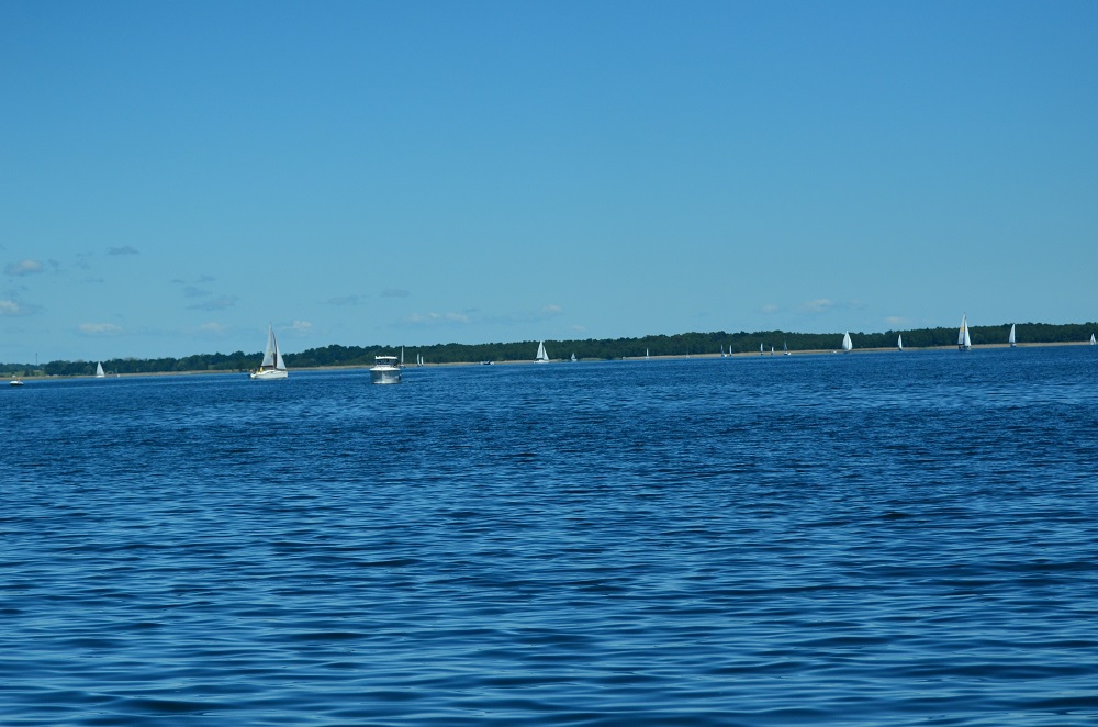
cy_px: 364
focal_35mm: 105
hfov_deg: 19.5
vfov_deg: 13.0
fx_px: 3195
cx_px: 549
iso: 450
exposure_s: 1/8000
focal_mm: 70
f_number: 4.5
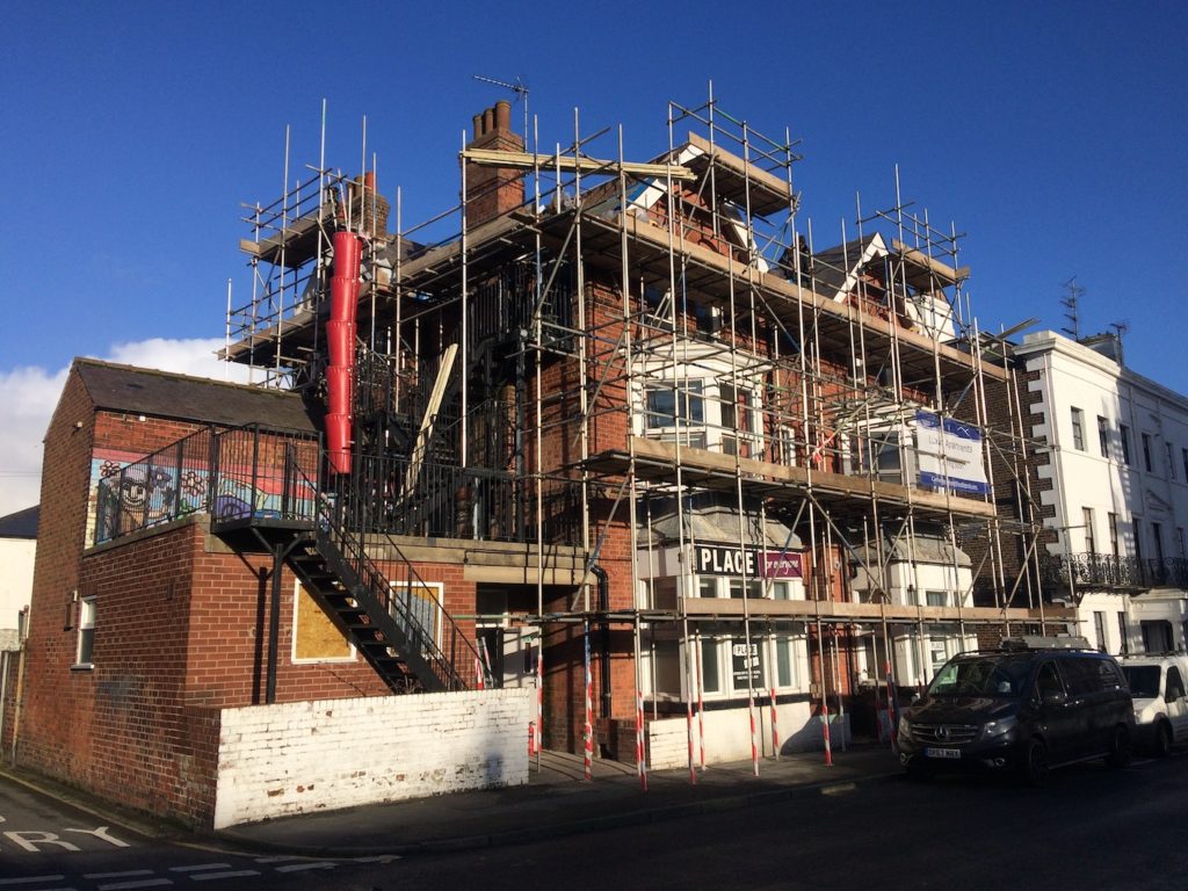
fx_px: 995
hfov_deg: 61.7
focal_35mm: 29
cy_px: 446
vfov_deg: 48.2
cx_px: 594
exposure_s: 1/2933
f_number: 2.2
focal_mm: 4.15
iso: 32
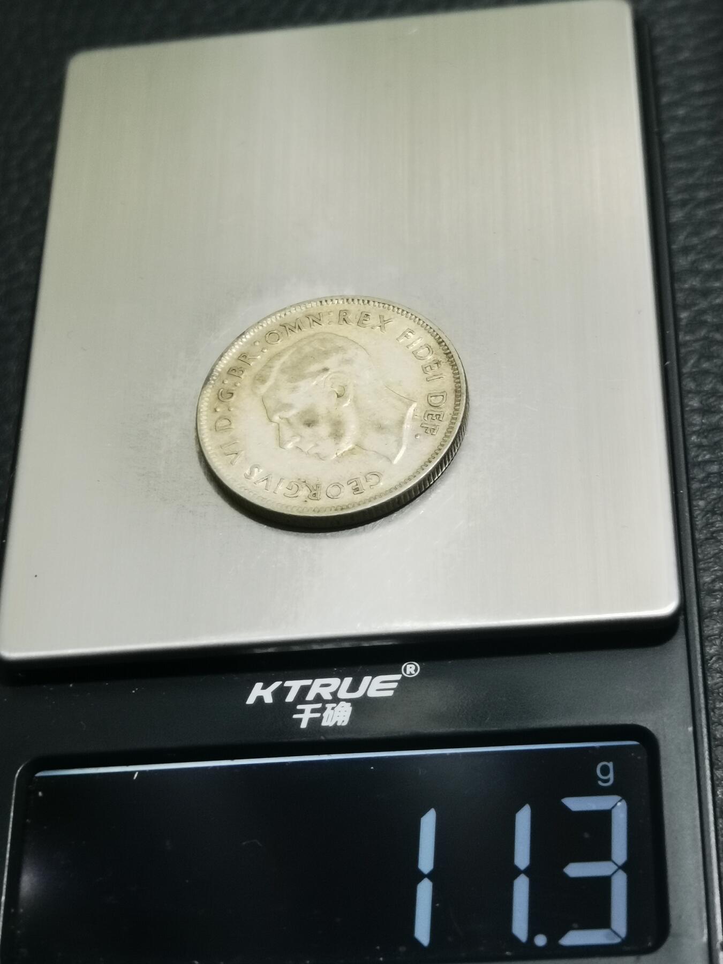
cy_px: 482
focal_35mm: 65
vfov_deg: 29.8
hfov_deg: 22.6
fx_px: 1810
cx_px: 362
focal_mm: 6.67
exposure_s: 1/100
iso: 160
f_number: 1.9
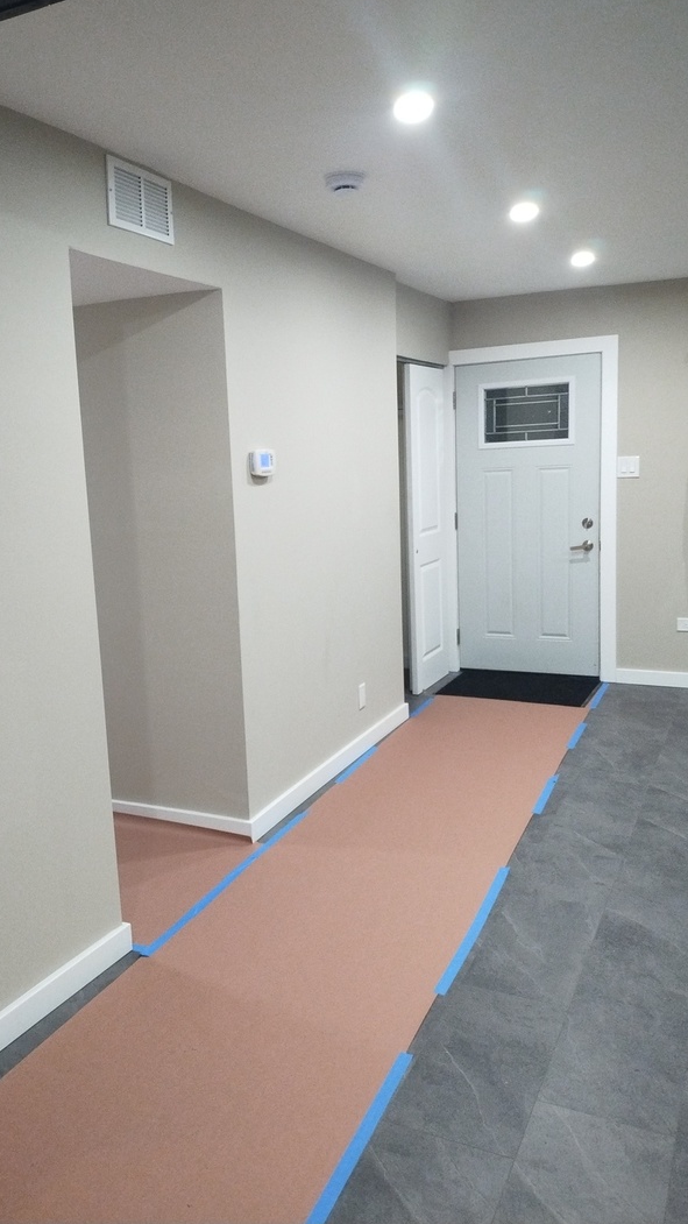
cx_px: 295
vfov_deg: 67.9
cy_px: 597
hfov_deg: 41.4
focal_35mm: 28
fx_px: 908
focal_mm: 4.71
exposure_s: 1/40
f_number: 1.7
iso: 319
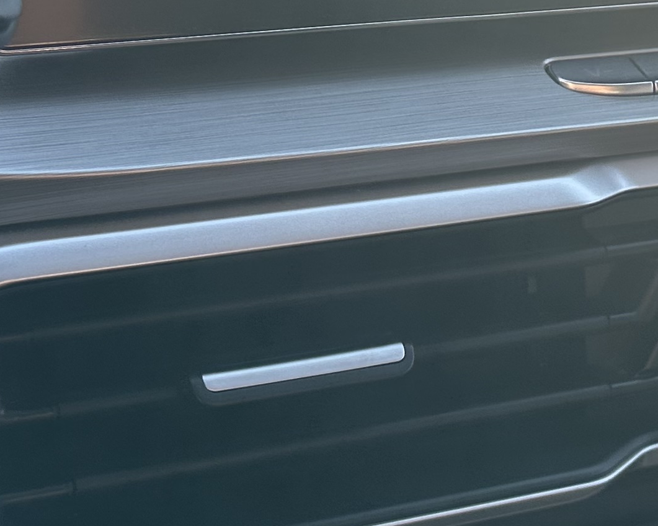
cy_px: 19
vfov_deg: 16.9
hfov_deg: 21.0
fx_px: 1733
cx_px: 599
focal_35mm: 89
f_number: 1.78
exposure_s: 1/650
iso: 80
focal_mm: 6.86
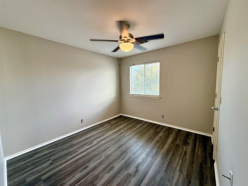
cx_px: 124
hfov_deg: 102.1
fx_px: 100
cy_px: 93
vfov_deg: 85.7
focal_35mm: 14
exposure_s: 1/120
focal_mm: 2.22
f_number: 2.2
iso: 160
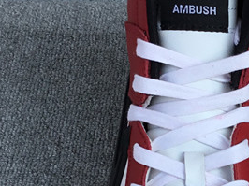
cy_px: 187
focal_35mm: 105
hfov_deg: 18.3
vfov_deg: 13.9
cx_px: 238
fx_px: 755
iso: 25
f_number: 2.4
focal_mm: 3.3
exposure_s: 1/708
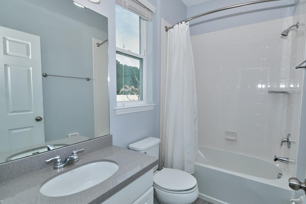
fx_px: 144
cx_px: 173
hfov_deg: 92.8
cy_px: 103
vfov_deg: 70.4
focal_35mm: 17
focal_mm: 14
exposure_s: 1/200
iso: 100
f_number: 4
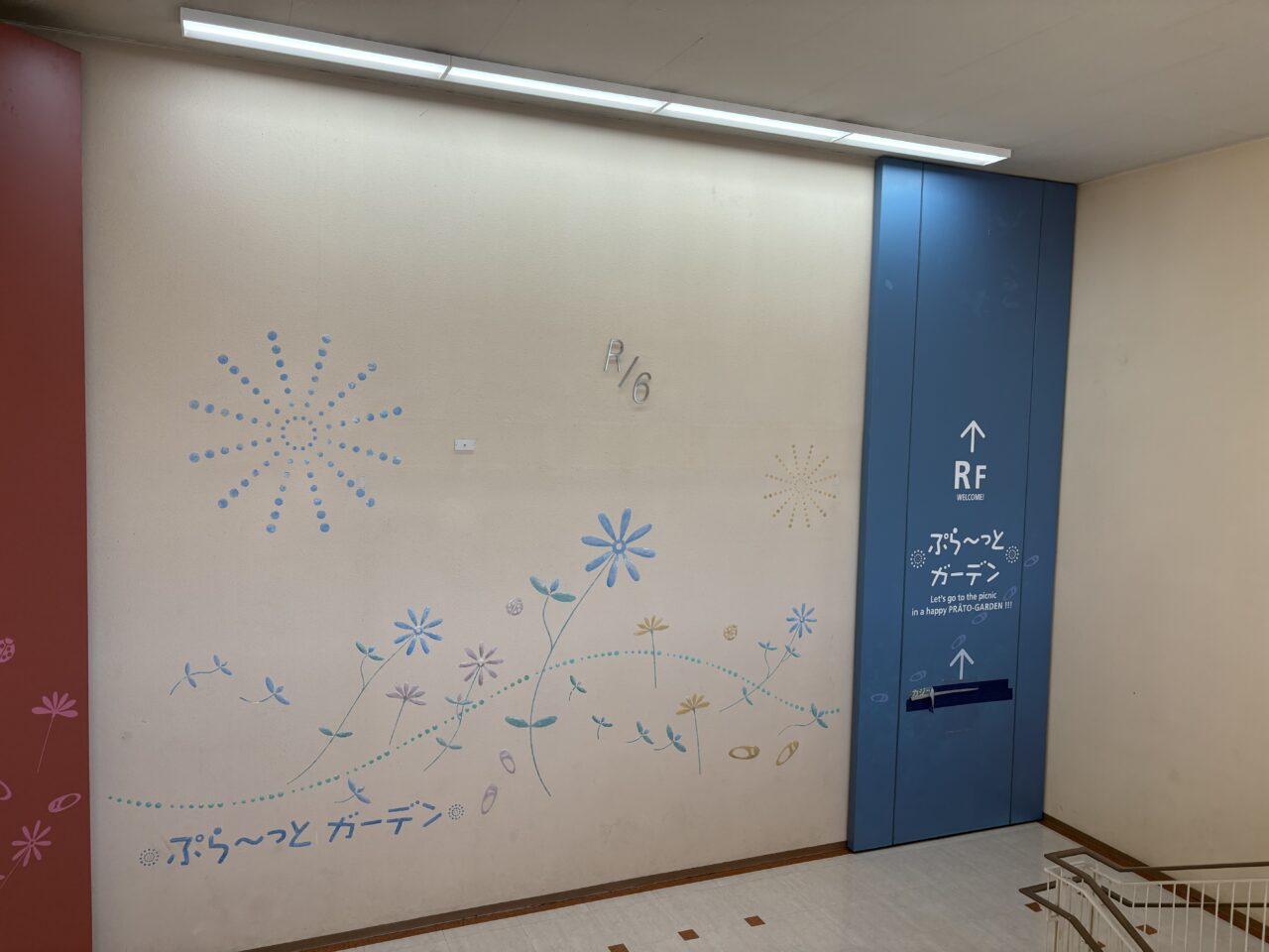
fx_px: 953
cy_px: 476
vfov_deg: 53.1
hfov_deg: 67.3
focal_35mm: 26
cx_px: 634
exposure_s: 1/290
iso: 64
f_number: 1.6
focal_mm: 5.96
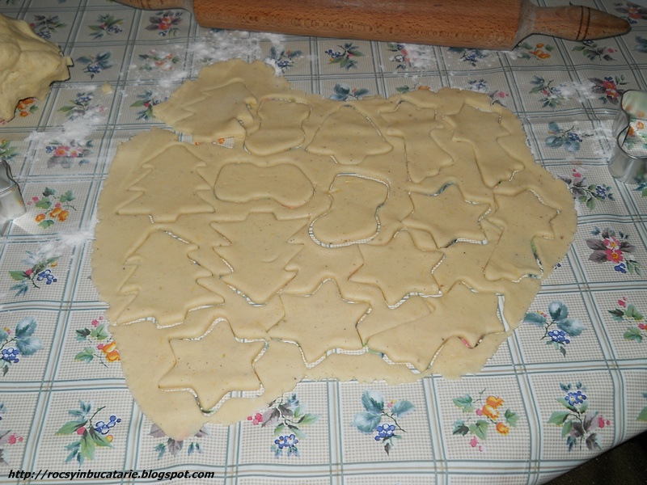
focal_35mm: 41
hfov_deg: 45.8
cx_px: 324
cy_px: 242
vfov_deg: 35.1
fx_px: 766
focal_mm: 6.72
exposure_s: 1/30
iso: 80
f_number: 3.1
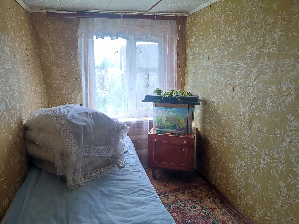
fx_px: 207
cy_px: 112
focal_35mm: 24
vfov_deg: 56.8
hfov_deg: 71.6
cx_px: 150
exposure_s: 1/20
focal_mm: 5.89
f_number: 1.89
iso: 752
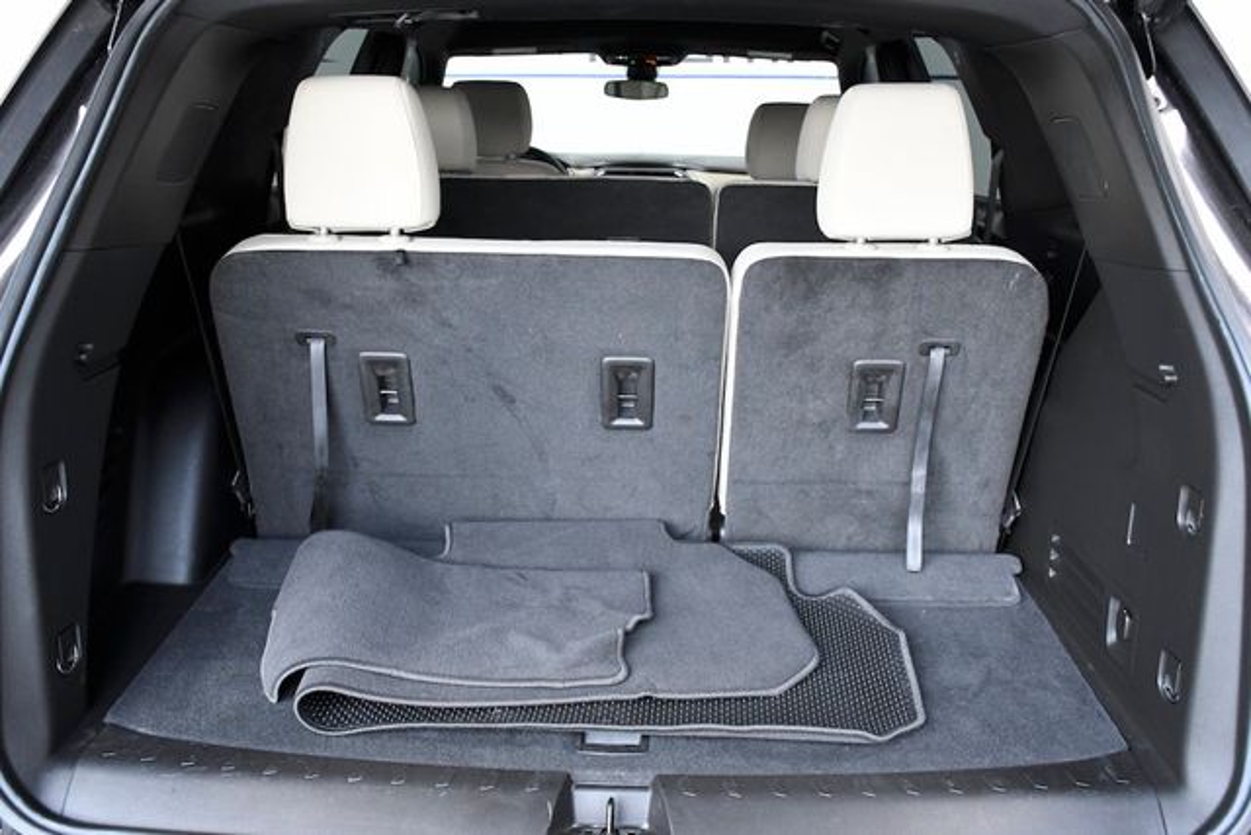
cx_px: 626
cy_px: 418
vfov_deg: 36.9
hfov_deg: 53.1
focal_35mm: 36
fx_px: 1251
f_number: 6.3
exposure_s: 1/160
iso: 2500
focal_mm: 24
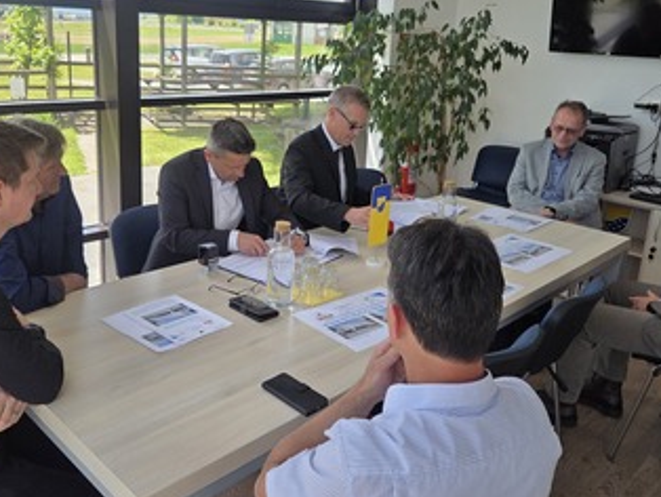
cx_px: 307
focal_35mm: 33
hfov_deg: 55.3
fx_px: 631
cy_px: 185
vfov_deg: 42.7
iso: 80
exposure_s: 1/2094
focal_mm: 5.4
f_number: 1.8
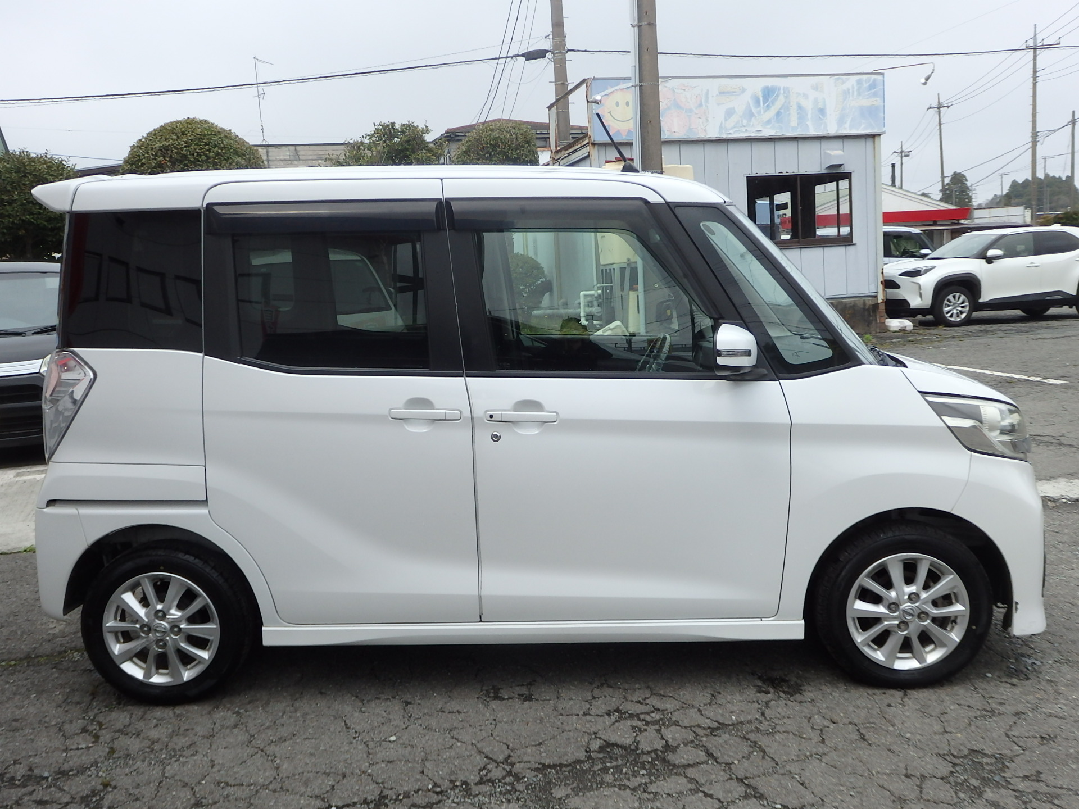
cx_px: 540
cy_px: 404
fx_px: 1029
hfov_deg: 55.4
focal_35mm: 33
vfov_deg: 42.9
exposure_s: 1/800
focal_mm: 6
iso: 125
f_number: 9.7
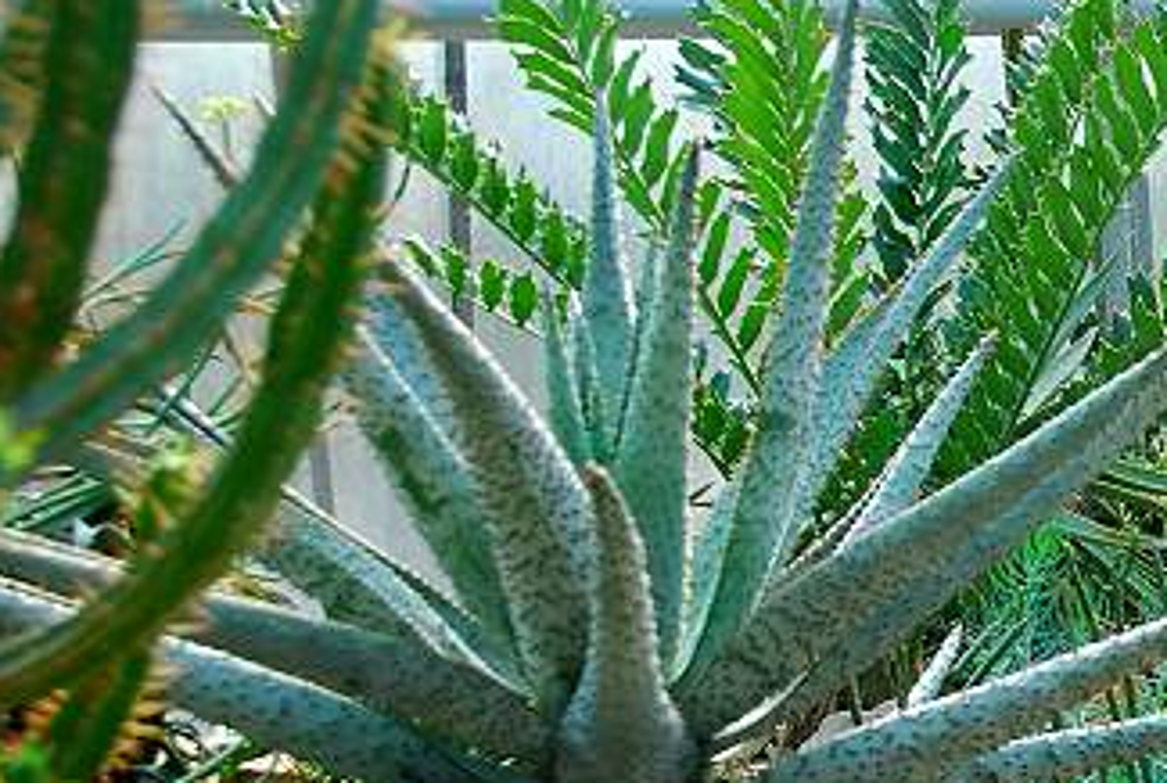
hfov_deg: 21.3
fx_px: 2923
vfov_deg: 15.2
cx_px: 1338
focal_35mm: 90
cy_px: 546
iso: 100
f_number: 4.5
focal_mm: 24
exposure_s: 1/80
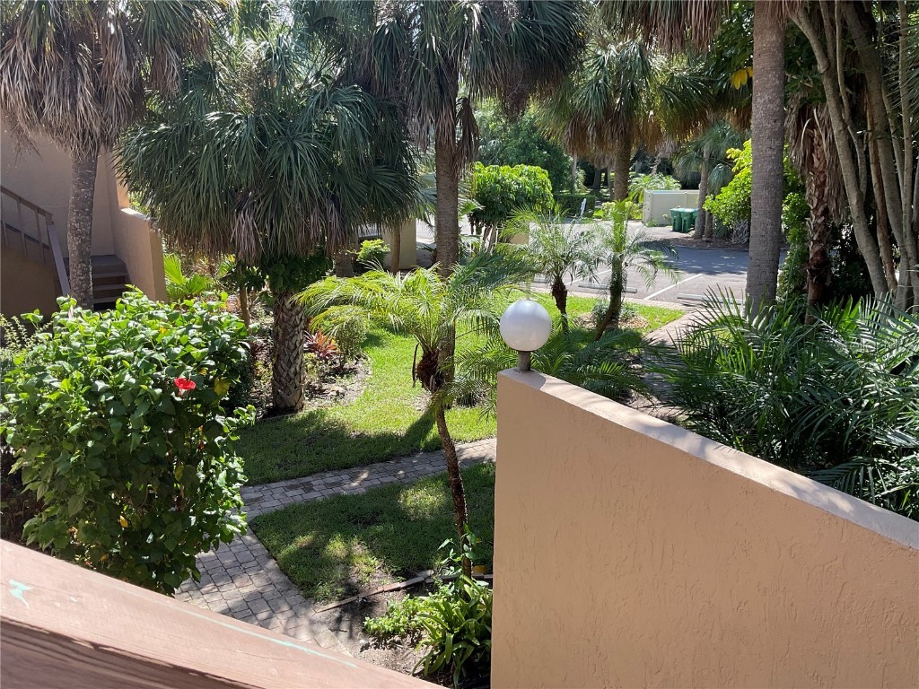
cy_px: 344
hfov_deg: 61.7
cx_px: 460
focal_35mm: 29
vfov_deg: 48.2
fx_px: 770
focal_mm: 3
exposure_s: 1/375
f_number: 1.8
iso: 16
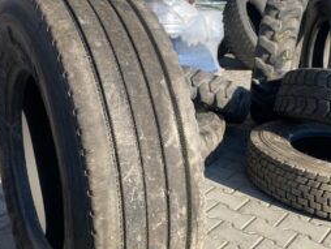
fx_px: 421
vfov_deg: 32.7
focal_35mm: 44
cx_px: 125
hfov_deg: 42.6
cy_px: 158
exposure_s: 1/1218
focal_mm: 4.25
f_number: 1.8
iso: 32
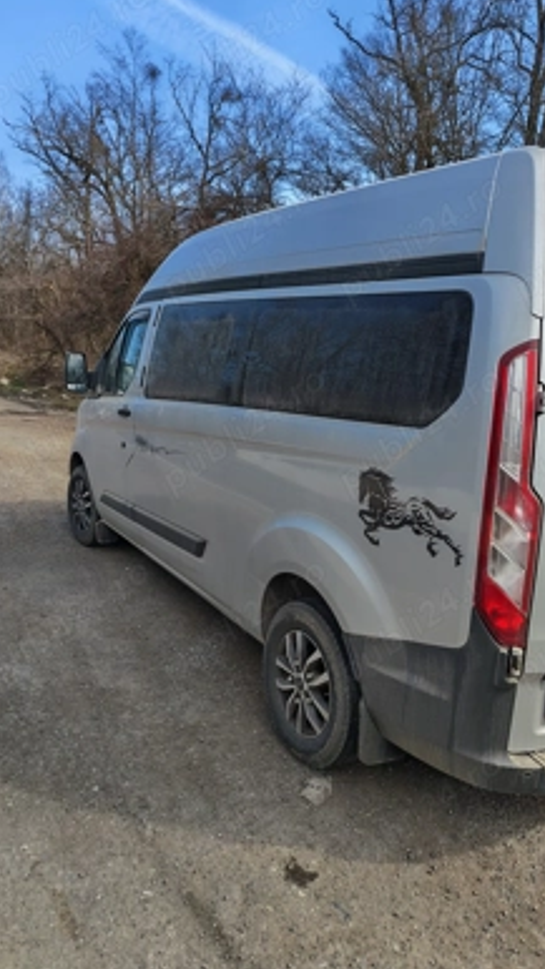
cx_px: 332
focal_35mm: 26
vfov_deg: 71.9
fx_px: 668
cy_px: 472
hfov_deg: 44.1
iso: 50
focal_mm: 5.4
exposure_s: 1/1700
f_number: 1.6
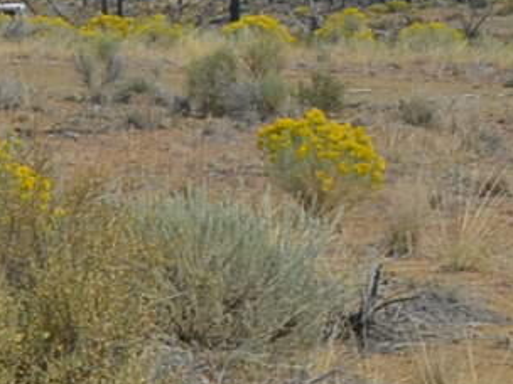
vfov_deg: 7.1
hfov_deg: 7.9
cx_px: -1114
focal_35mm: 210
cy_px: 109
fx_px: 3112
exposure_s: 1/250
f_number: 8
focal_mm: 18
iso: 200
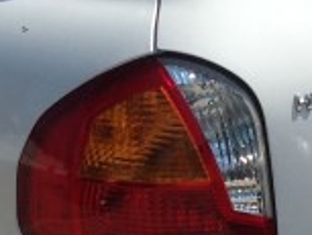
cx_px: 80
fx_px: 1993
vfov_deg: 6.7
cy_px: 231
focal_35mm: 221
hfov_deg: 8.9
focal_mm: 4.12
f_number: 2.4
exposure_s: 1/1748
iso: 50
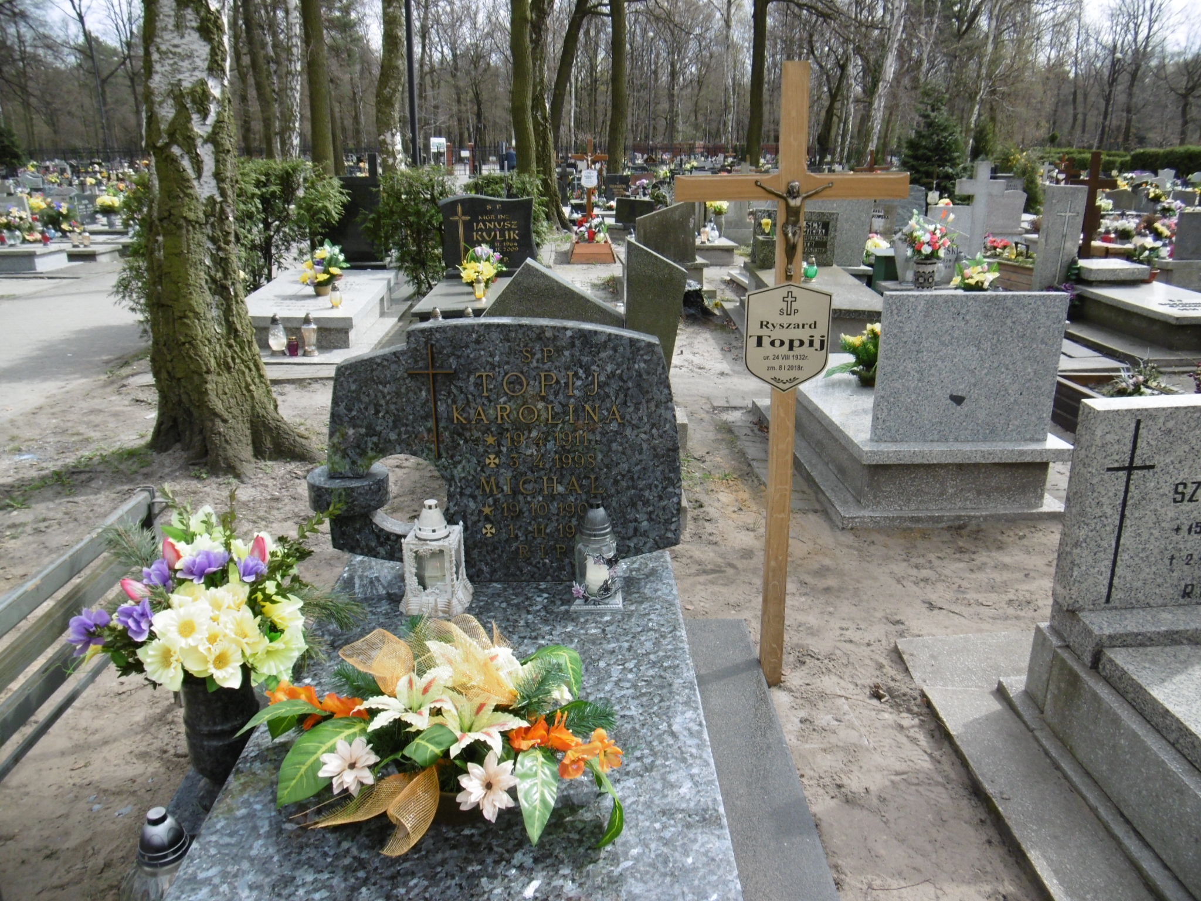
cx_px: 600
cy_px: 450
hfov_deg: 63.4
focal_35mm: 28
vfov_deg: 49.7
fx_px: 971
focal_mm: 5
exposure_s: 1/400
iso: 100
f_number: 3.3
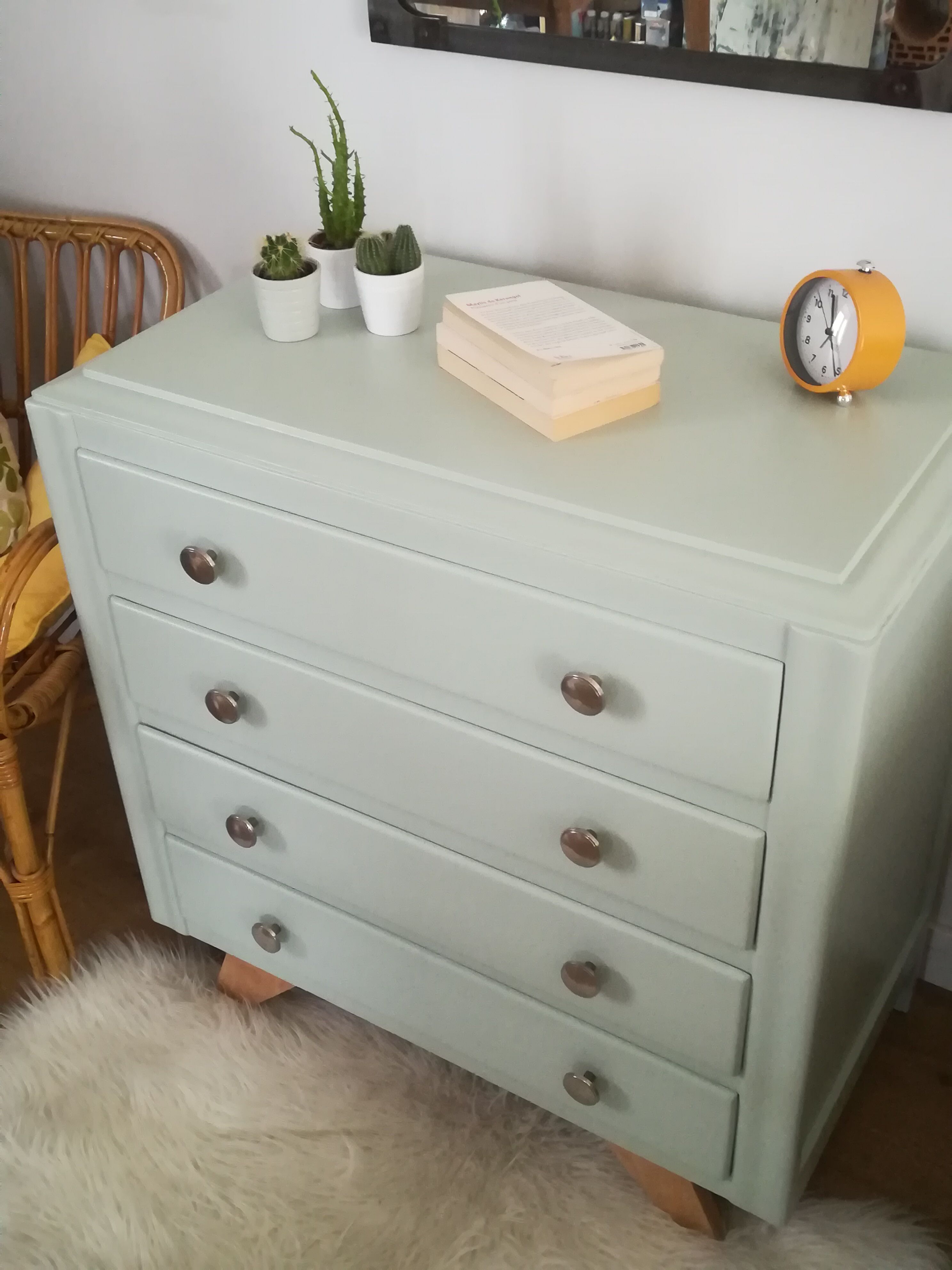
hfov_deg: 38.7
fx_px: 1357
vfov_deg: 50.1
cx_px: 476
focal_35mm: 37
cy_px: 635
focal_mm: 3.83
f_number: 2.2
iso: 640
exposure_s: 1/20
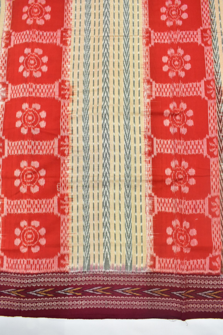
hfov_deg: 47.9
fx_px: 251
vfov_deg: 67.4
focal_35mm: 27
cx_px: 112
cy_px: 168
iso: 800
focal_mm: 18
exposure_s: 1/30
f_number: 5.6
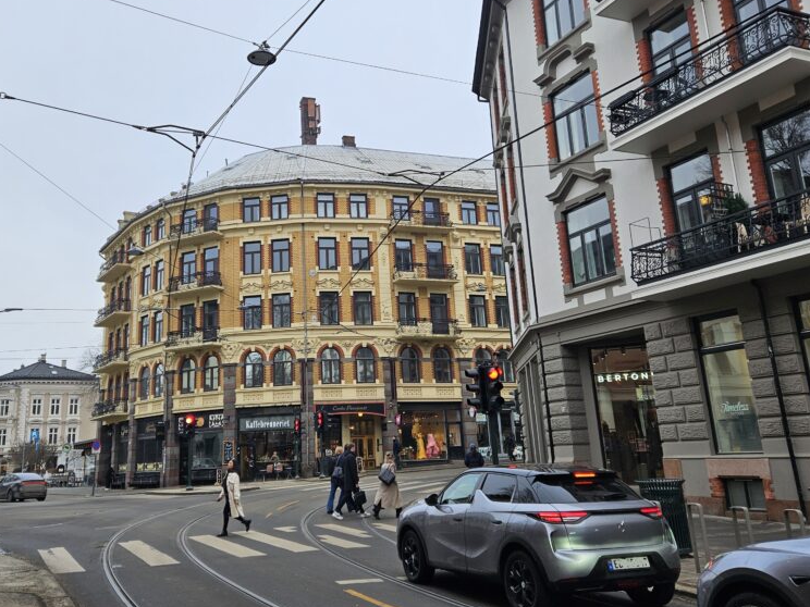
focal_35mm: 33
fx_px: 772
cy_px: 245
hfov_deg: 55.0
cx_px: 332
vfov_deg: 42.8
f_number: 1.8
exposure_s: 1/430
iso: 25
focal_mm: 5.4
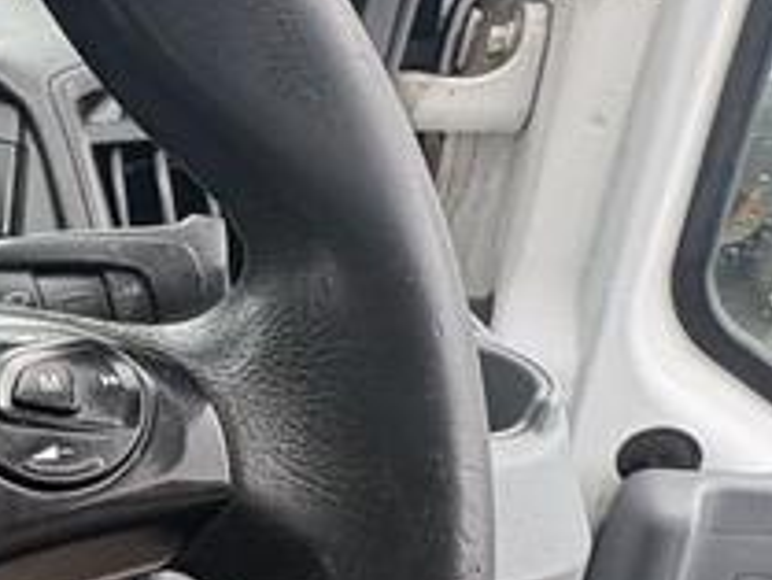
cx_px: -403
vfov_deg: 23.8
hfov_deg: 24.5
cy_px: 514
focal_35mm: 60
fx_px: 1339
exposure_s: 1/136
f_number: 2.2
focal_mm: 2.22
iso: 125
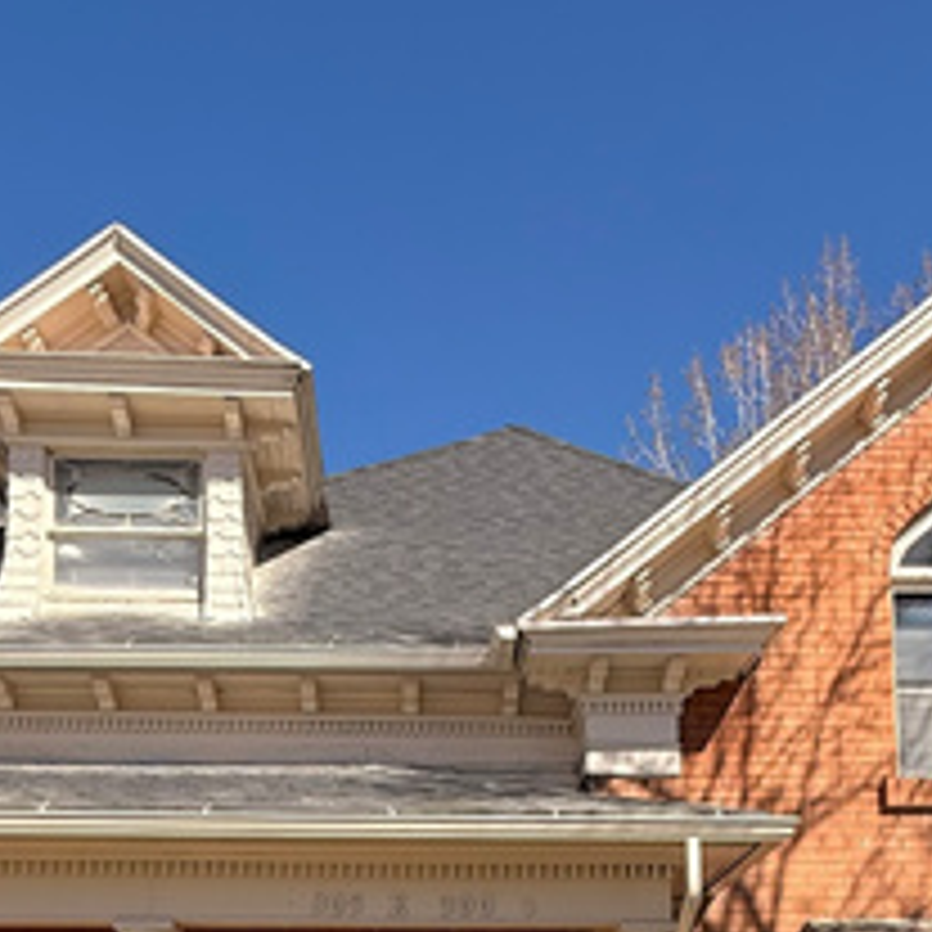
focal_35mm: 46
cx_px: 464
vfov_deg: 32.4
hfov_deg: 36.8
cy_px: 1022
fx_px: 1401
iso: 50
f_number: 2.2
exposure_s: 1/1961
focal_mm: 2.22
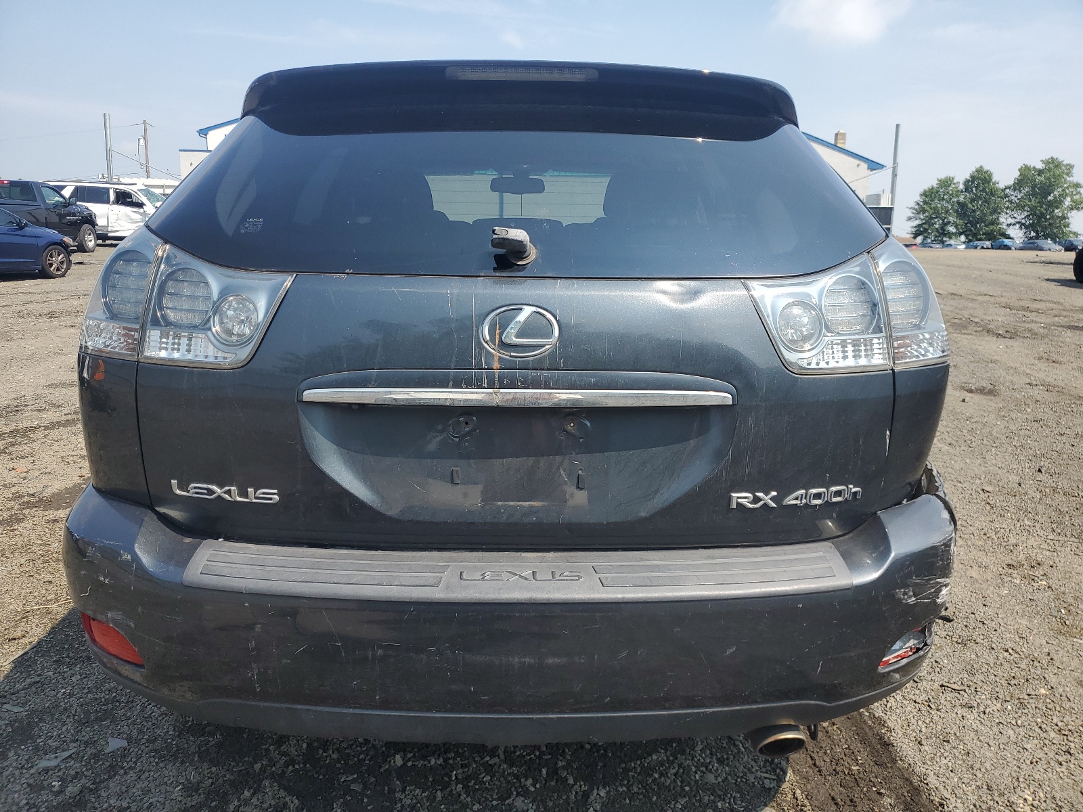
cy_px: 406
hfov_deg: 67.3
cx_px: 542
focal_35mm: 26
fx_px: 813
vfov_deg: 53.1
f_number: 1.5
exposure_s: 1/2000
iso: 50
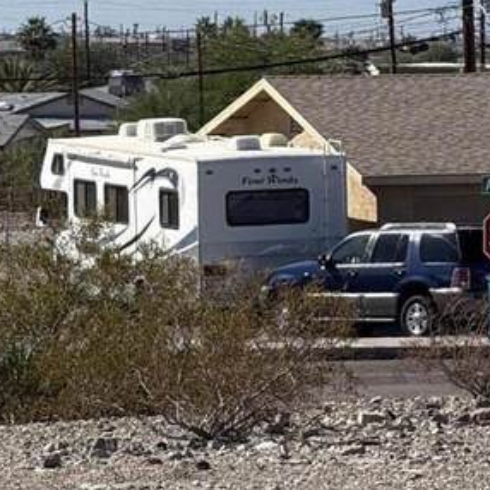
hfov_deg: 3.7
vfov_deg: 3.7
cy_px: 353
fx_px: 7591
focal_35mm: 474
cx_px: -51
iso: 64
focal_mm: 15.66
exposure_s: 1/1613
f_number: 2.8
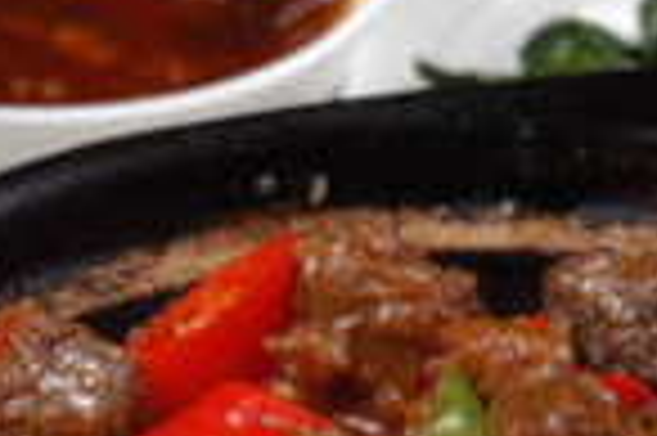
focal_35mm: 309
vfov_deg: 4.4
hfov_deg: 6.7
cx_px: 171
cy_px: 616
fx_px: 5633
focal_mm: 50
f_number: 9
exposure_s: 1/160
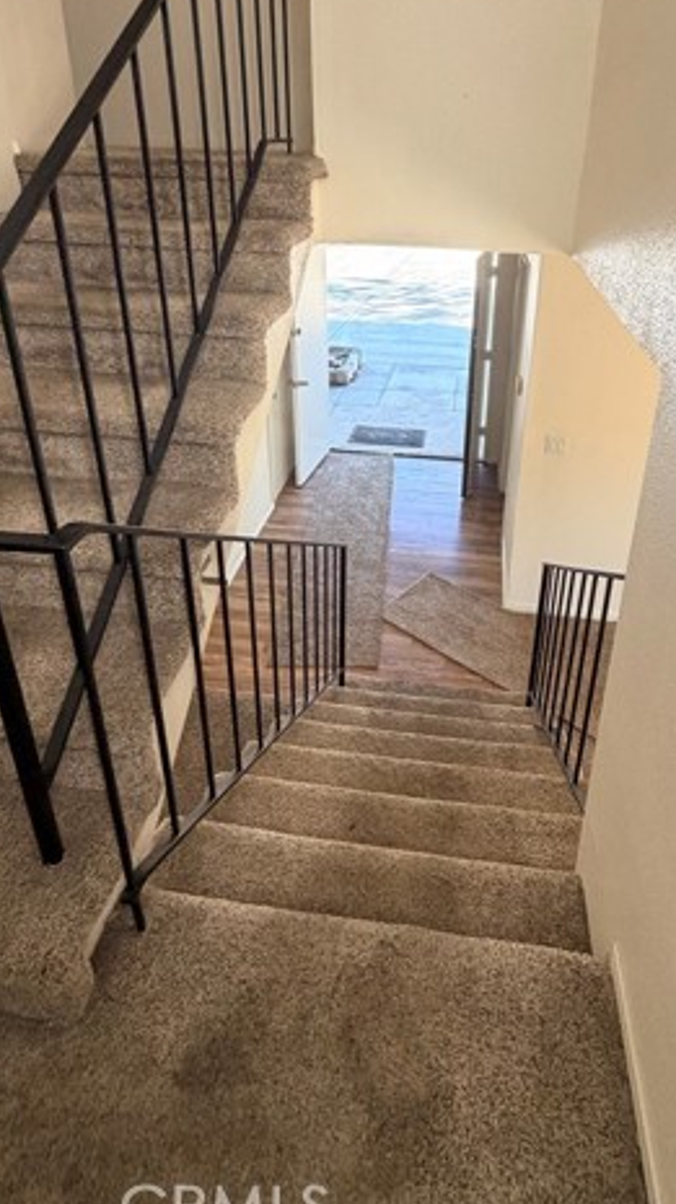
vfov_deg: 81.5
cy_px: 417
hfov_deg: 53.2
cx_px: 396
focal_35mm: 21
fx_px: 670
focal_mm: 2.22
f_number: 2.2
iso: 200
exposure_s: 1/121
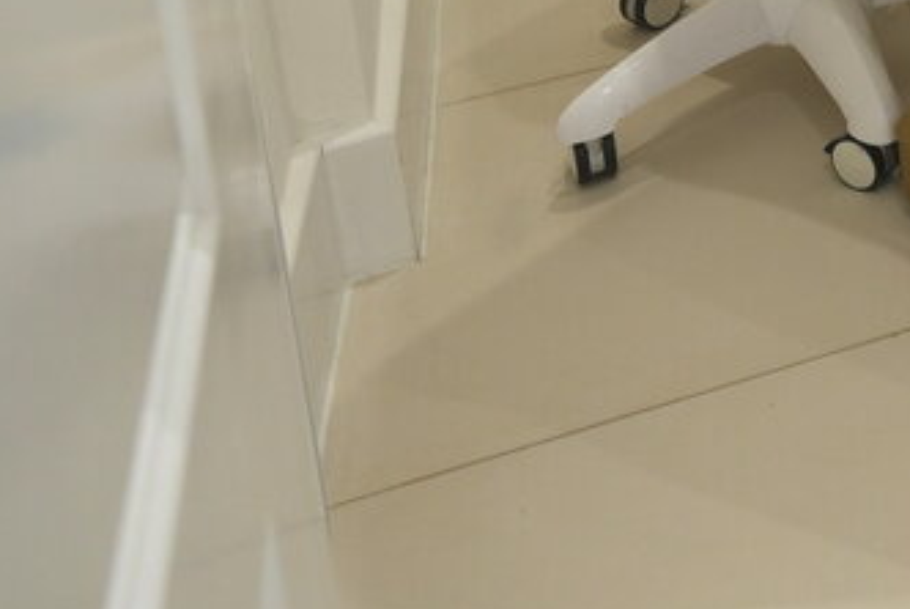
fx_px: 1948
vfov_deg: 14.0
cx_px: 1699
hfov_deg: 19.0
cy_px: -723
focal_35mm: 77
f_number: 4.5
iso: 400
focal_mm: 16
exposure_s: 1/100
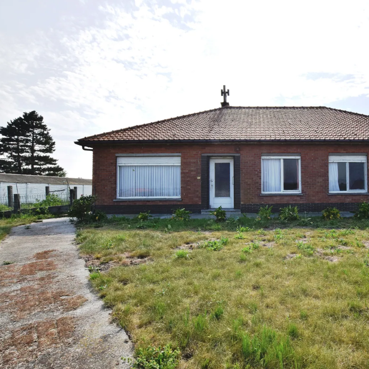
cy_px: 183
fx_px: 241
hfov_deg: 70.8
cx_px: 268
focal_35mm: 20
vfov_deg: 74.8
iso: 400
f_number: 11
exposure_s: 1/400
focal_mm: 10
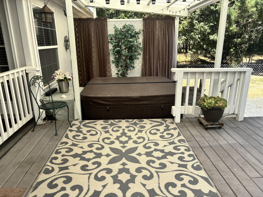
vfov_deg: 53.1
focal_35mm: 26
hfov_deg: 67.3
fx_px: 198
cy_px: 98
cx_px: 132
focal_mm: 5.96
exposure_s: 1/887
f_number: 1.6
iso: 50
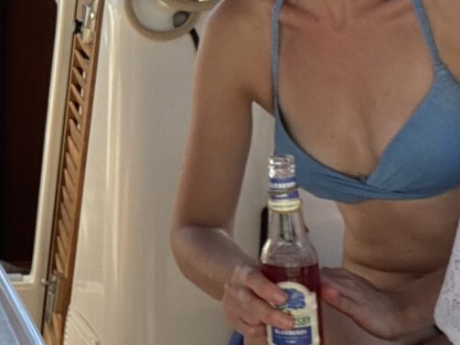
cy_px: 19
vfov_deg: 12.5
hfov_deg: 16.4
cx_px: -27
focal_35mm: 117
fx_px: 1554
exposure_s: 1/122
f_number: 2.2
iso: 25
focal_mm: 2.71
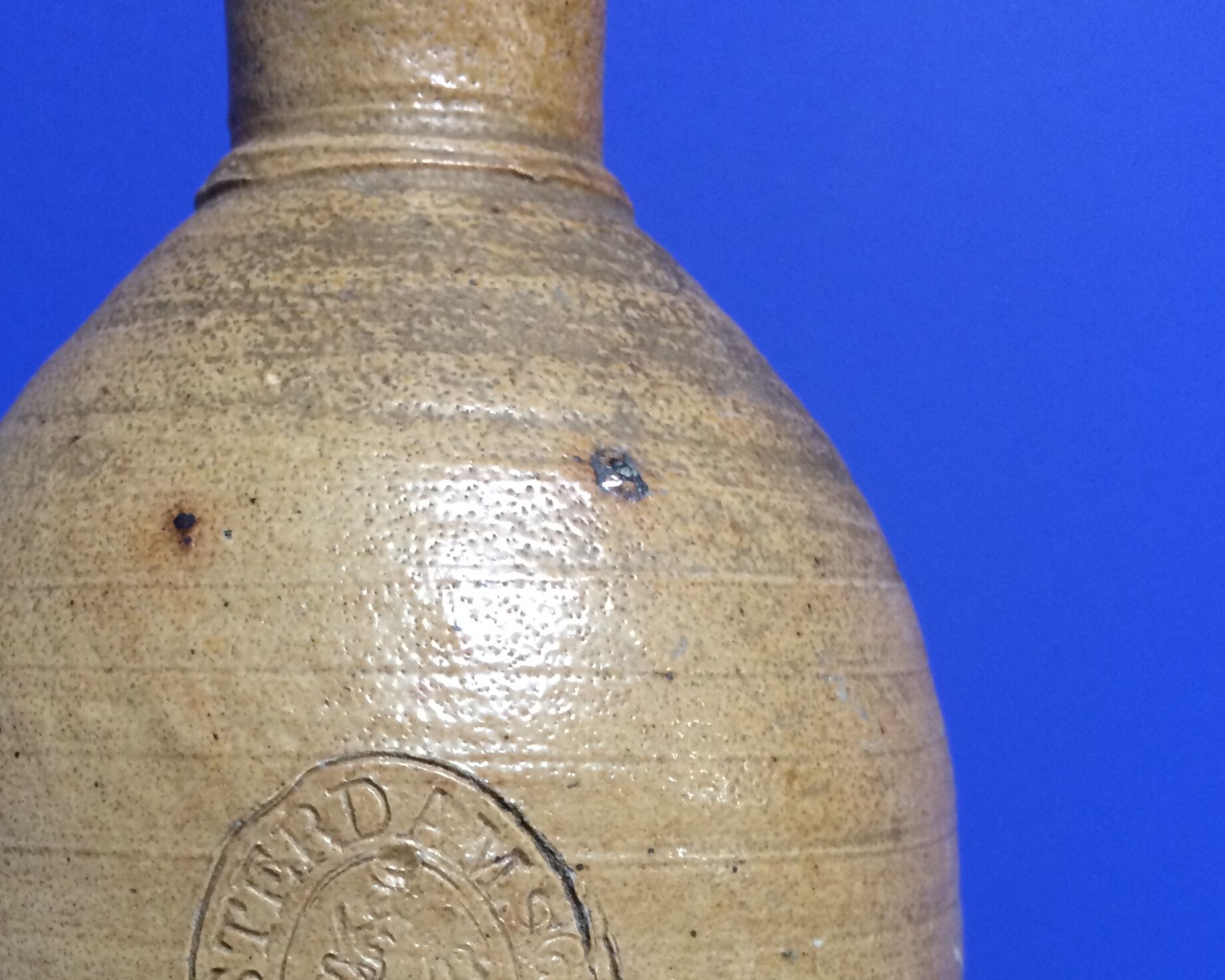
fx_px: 1813
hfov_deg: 37.1
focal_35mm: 50
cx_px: 451
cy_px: 1051
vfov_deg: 27.9
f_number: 2.2
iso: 160
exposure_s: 1/33
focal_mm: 4.15
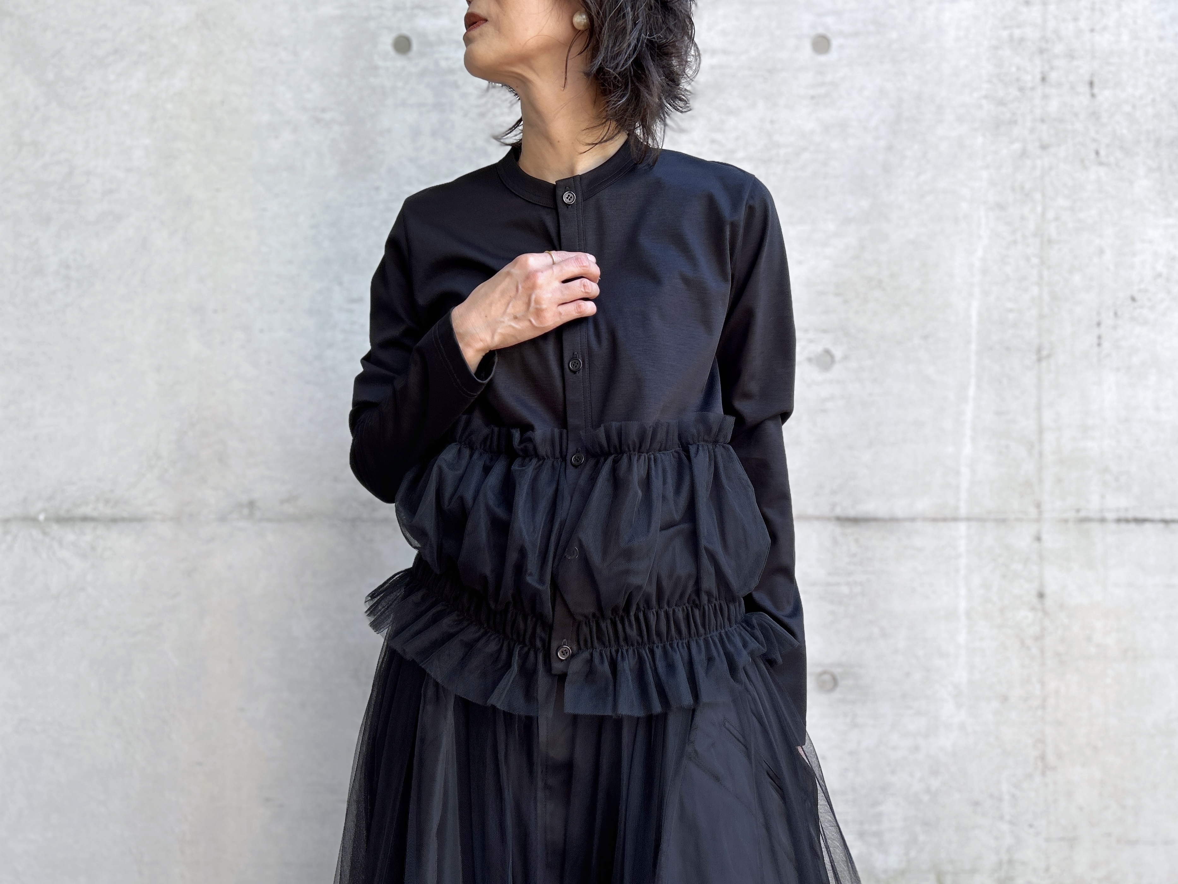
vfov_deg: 53.1
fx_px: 885
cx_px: 589
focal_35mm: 26
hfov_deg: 67.3
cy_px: 442
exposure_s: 1/347
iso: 50
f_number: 1.5
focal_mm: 5.7
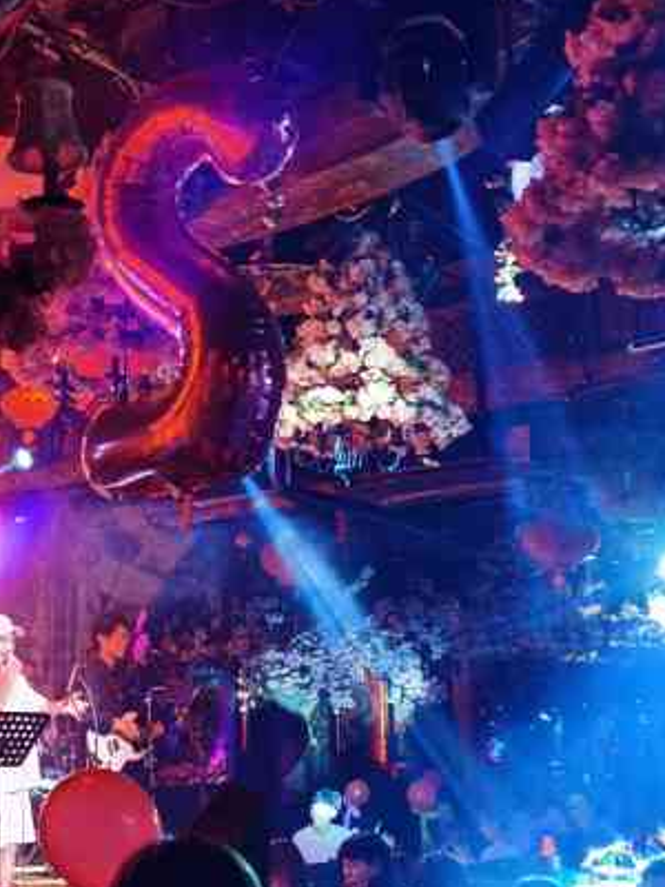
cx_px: 100
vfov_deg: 30.5
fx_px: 1614
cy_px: 584
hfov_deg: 22.8
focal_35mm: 63
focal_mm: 5.56
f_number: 1.6
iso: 125
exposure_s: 1/100
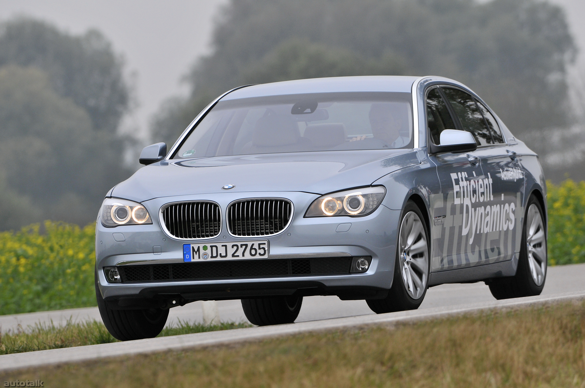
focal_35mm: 435
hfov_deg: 4.7
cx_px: 292
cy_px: 194
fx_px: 7061
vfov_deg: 3.2
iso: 400
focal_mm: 290
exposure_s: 1/640
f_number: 5
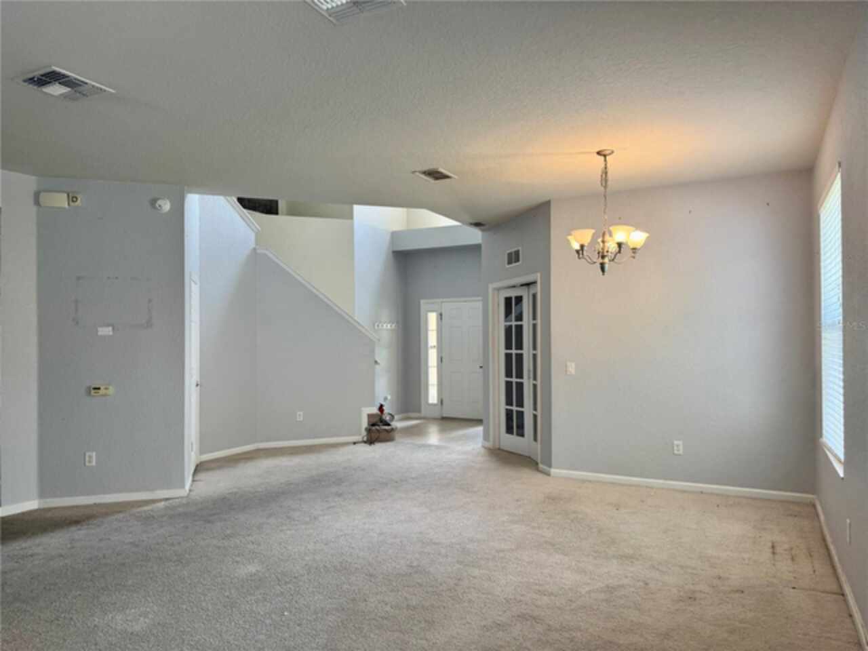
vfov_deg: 56.8
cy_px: 326
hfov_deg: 71.6
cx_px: 434
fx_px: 602
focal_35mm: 24
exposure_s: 1/120
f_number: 1.78
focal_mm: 6.76
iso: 100
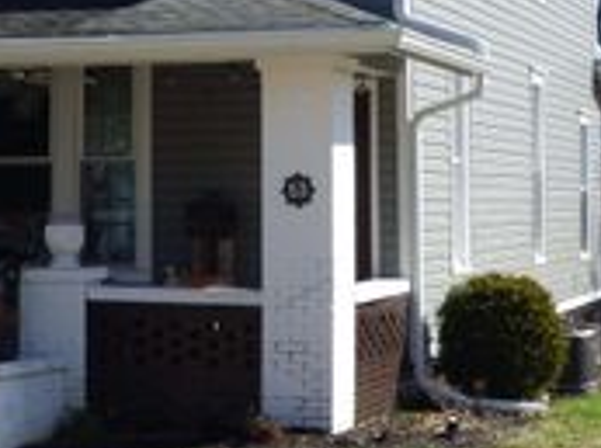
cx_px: 337
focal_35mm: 113
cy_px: 71
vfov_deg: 13.0
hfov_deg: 17.4
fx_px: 1958
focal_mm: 6.8
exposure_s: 1/800
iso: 100
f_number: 3.5
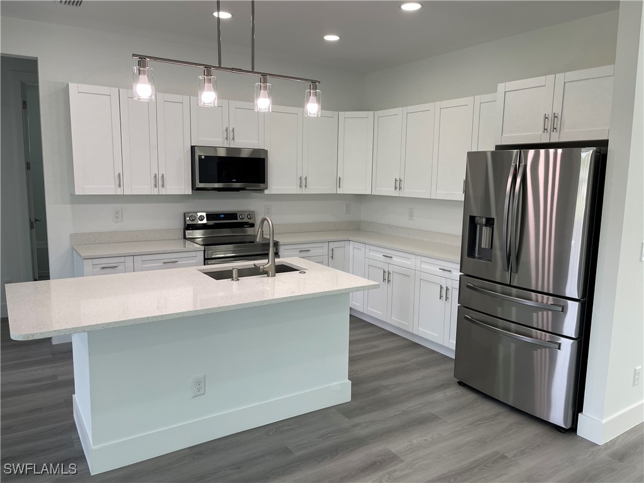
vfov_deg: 54.9
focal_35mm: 25
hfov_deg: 69.4
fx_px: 465
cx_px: 322
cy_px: 242
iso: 40
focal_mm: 5.1
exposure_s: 1/120
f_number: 1.6
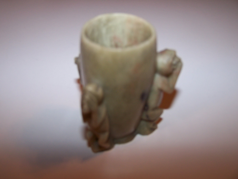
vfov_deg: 37.7
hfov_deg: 49.0
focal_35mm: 38
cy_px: 90
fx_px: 261
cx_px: 119
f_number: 2.8
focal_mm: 6.3
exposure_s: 1/60
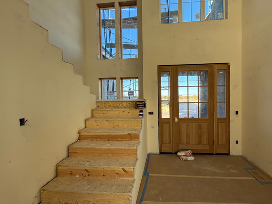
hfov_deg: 94.0
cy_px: 99
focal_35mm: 16
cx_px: 153
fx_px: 126
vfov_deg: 78.1
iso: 64
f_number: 2.2
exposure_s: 1/173
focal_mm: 2.22
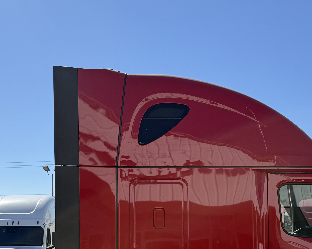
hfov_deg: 33.6
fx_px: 517
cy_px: 247
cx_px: 152
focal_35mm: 56
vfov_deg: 25.8
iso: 80
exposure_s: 1/4405
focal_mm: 6.76
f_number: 1.78
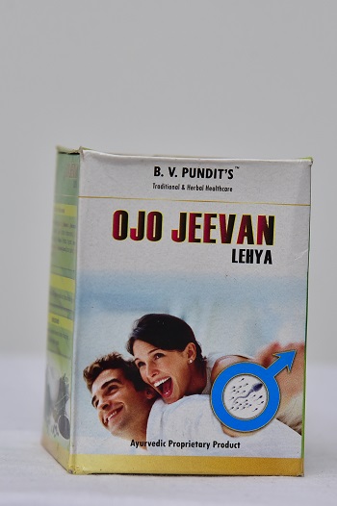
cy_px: 253
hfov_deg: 11.4
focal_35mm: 120
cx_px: 168
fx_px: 1687
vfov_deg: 17.1
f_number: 5.6
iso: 1600
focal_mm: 120
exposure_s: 1/160
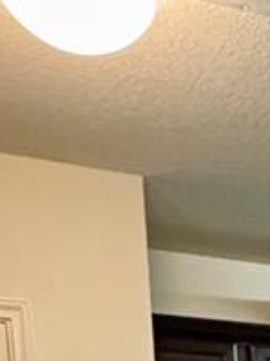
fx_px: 1124
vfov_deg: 14.4
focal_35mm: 108
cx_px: 502
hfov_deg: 12.4
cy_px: 769
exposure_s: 1/60
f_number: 2.2
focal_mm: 2.22
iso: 800
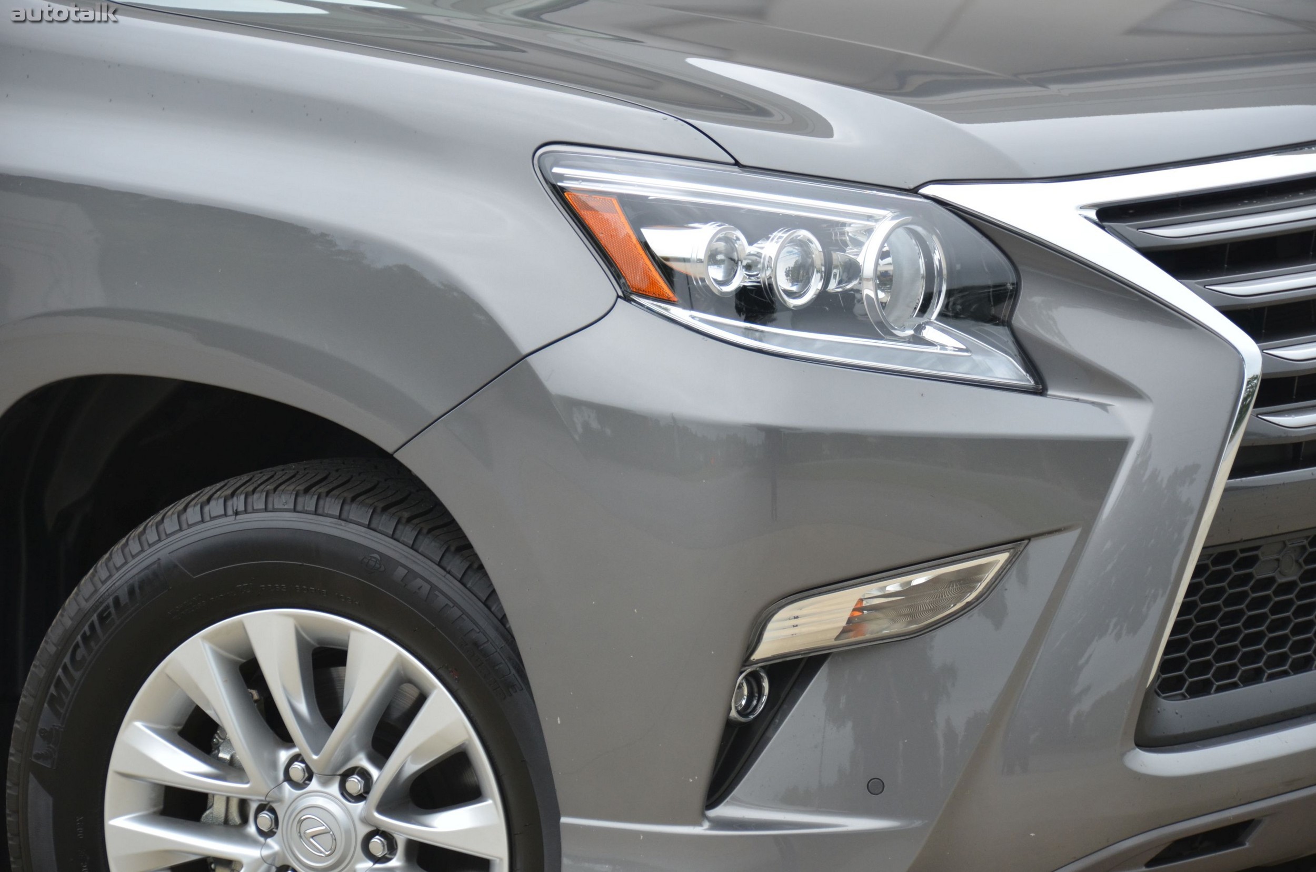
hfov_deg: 14.4
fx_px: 5199
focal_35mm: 142
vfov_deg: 9.6
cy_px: 436
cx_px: 658
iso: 450
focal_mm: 95
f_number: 5.3
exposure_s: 1/1000
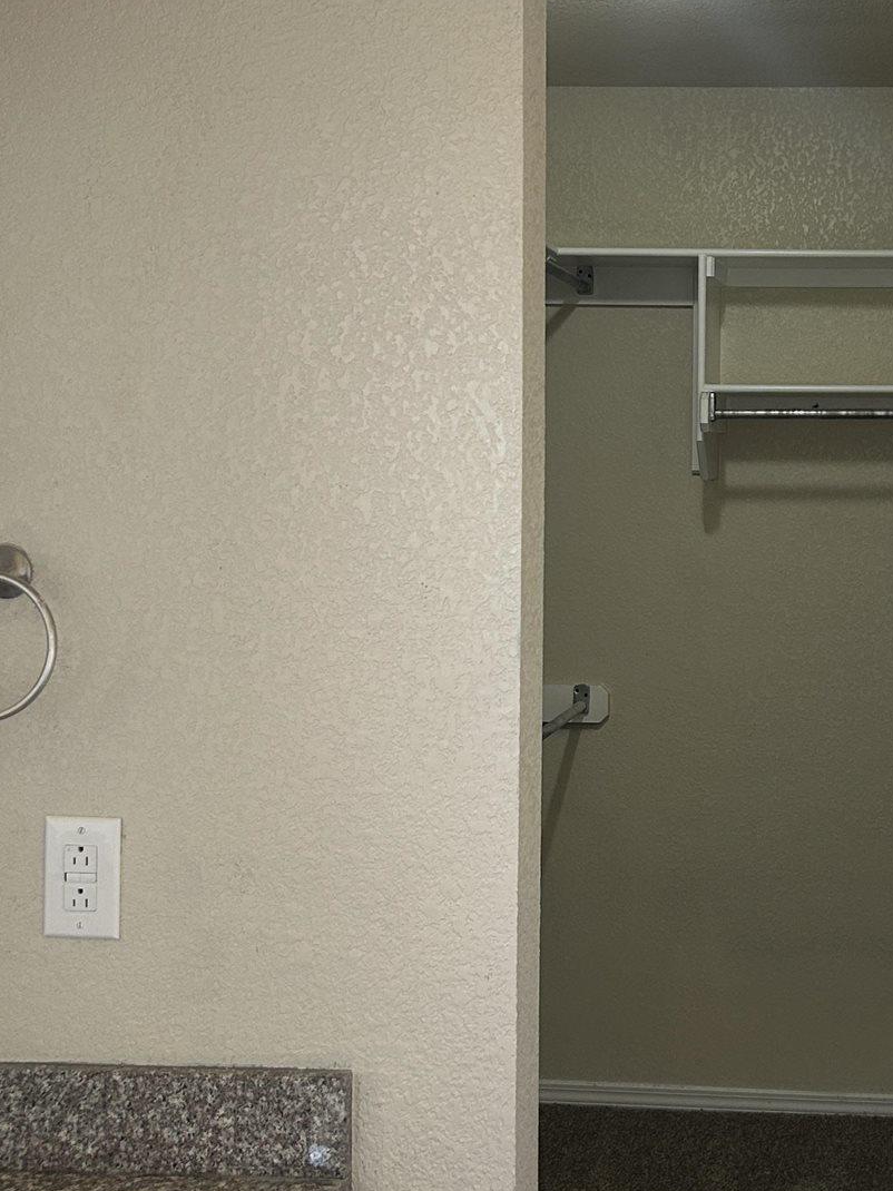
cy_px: 489
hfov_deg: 25.3
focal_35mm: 56
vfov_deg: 34.3
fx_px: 1927
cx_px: 793
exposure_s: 1/60
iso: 100
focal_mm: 5.7
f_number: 1.5
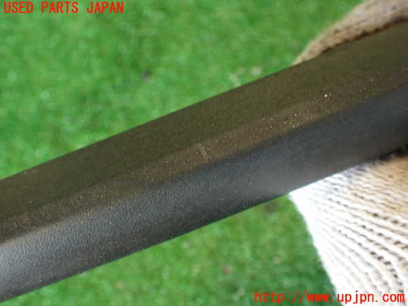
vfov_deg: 44.2
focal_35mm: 32
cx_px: 204
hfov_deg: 56.8
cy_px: 153
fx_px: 377
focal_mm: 5.79
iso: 200
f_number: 2.4
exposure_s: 1/30
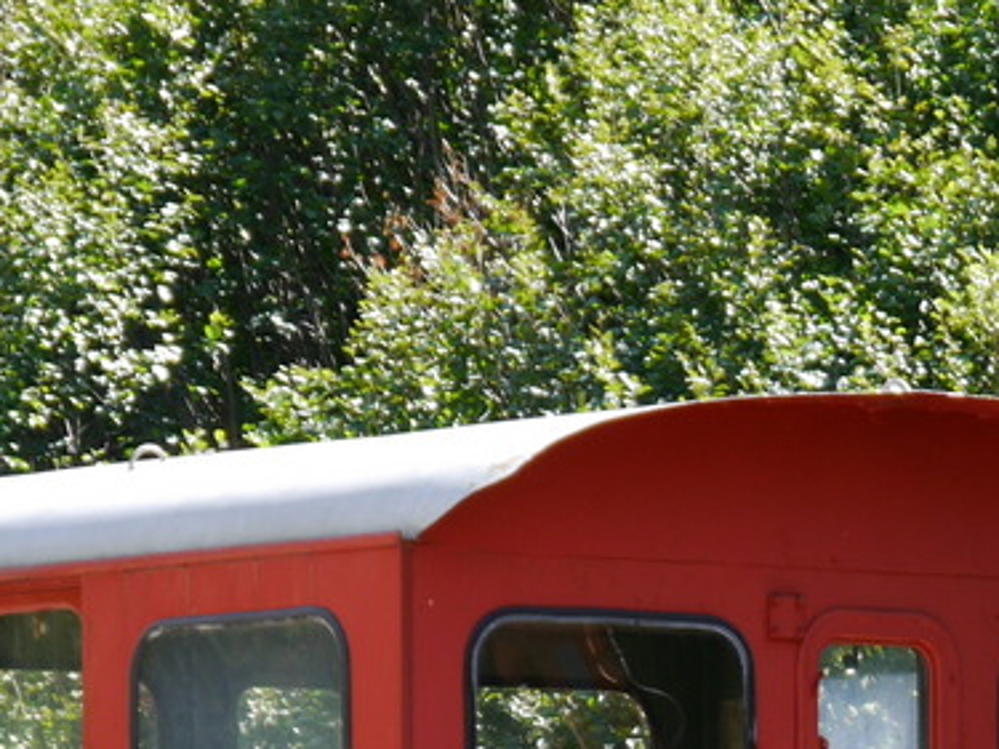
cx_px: 818
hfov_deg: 7.4
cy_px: 1026
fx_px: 7761
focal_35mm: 269
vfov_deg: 5.5
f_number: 5.6
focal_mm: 42
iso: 160
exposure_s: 1/125
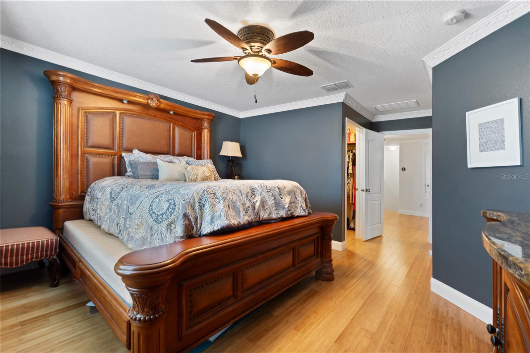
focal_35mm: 15
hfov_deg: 100.4
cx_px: 265
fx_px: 221
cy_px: 176
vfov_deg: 77.3
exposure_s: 6
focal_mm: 10
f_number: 8
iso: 100
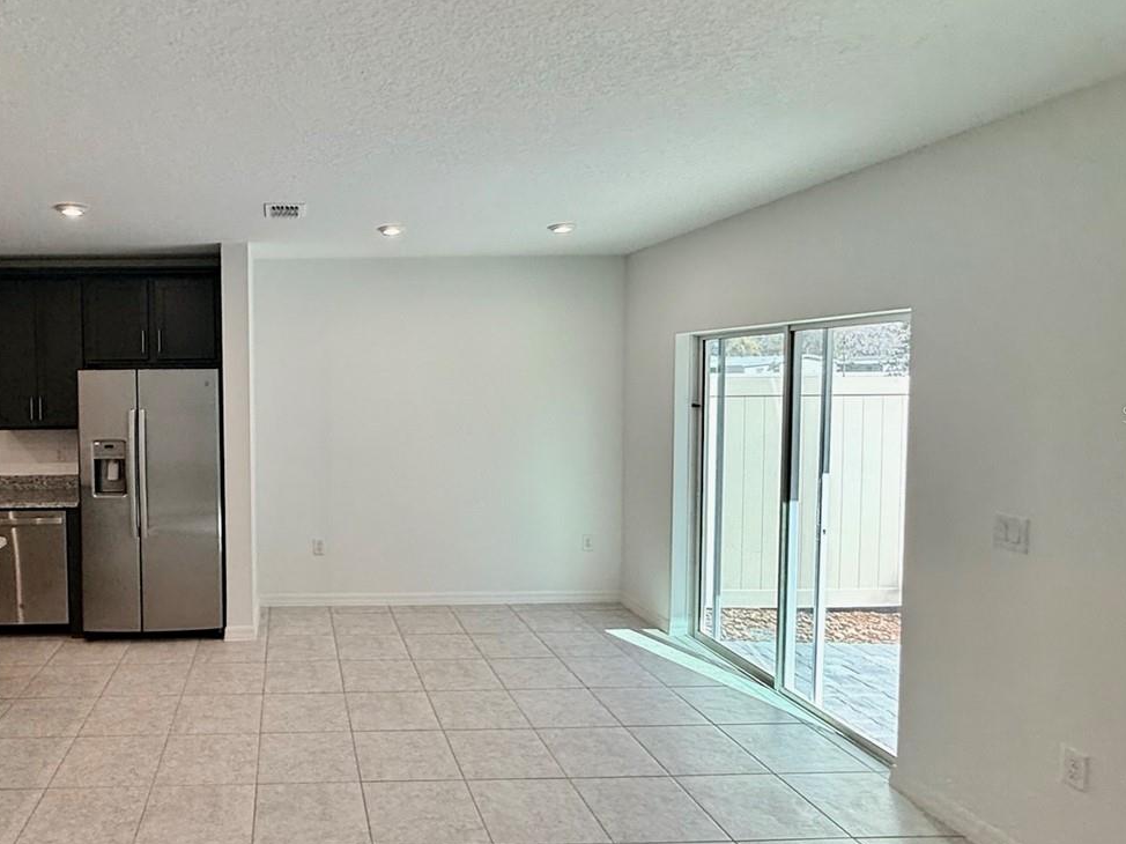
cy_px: 414
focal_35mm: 23
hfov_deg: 69.9
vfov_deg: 58.9
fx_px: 748
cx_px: 306
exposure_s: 1/164
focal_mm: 2.22
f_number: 2.2
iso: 64
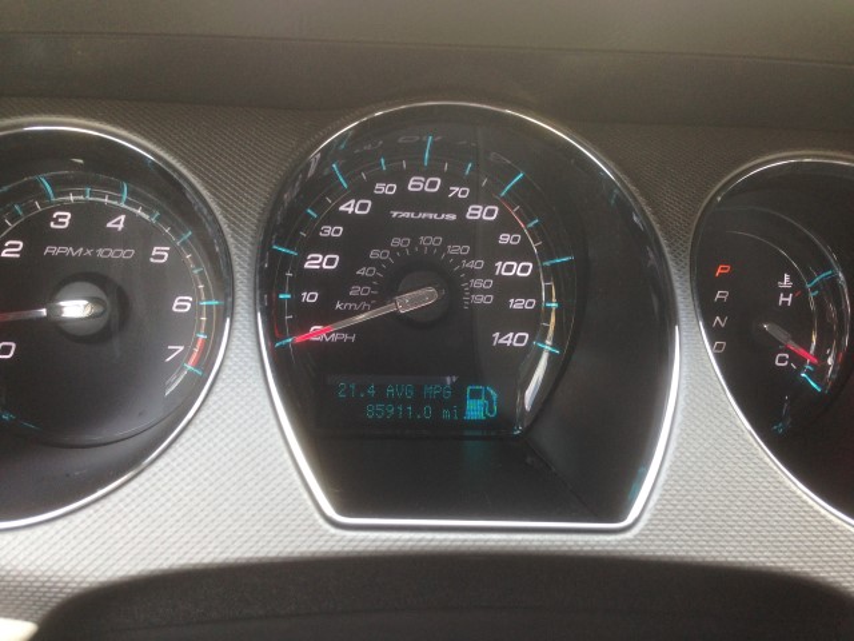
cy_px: 320
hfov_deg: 55.4
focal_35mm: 33
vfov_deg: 42.9
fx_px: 814
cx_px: 427
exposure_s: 1/60
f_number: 2.4
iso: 64
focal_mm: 4.12
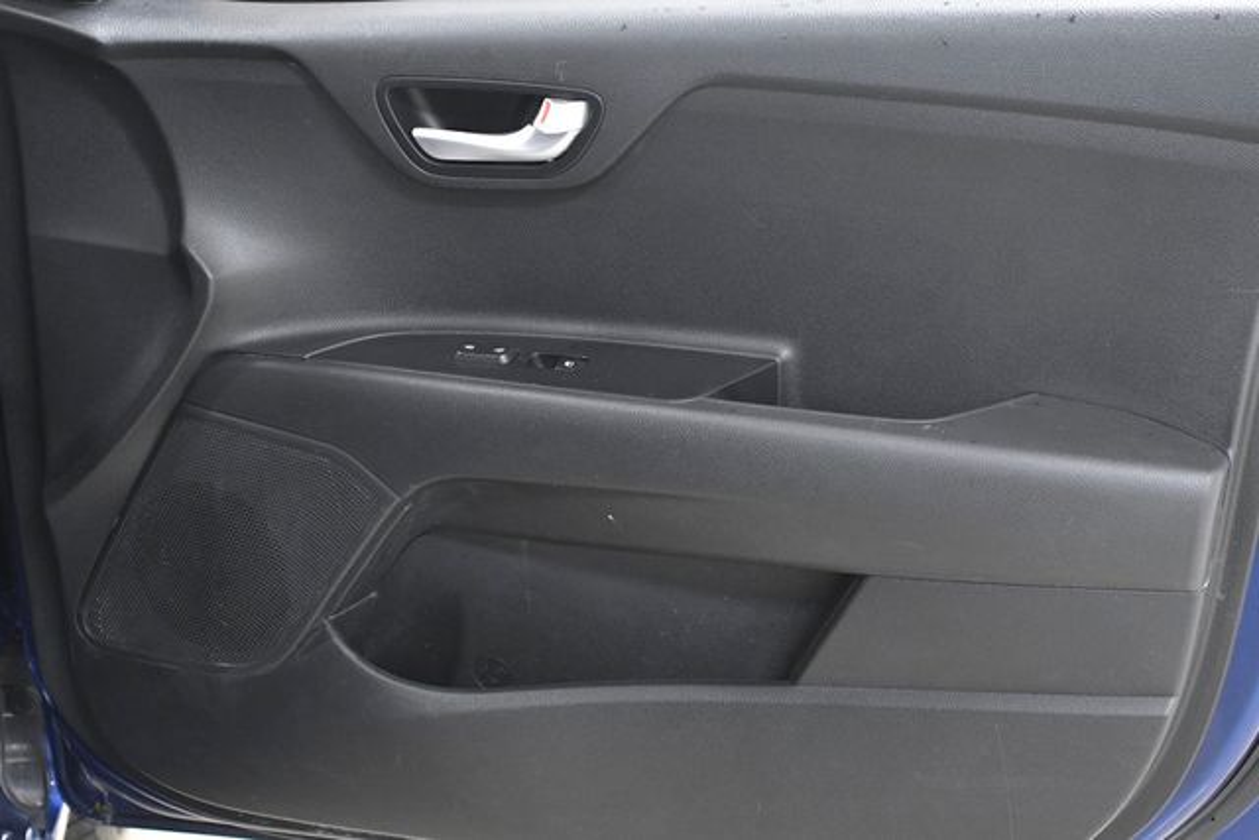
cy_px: 420
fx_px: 2518
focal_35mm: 72
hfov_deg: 28.1
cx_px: 630
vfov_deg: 18.9
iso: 2500
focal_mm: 48
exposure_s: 1/200
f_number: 3.5
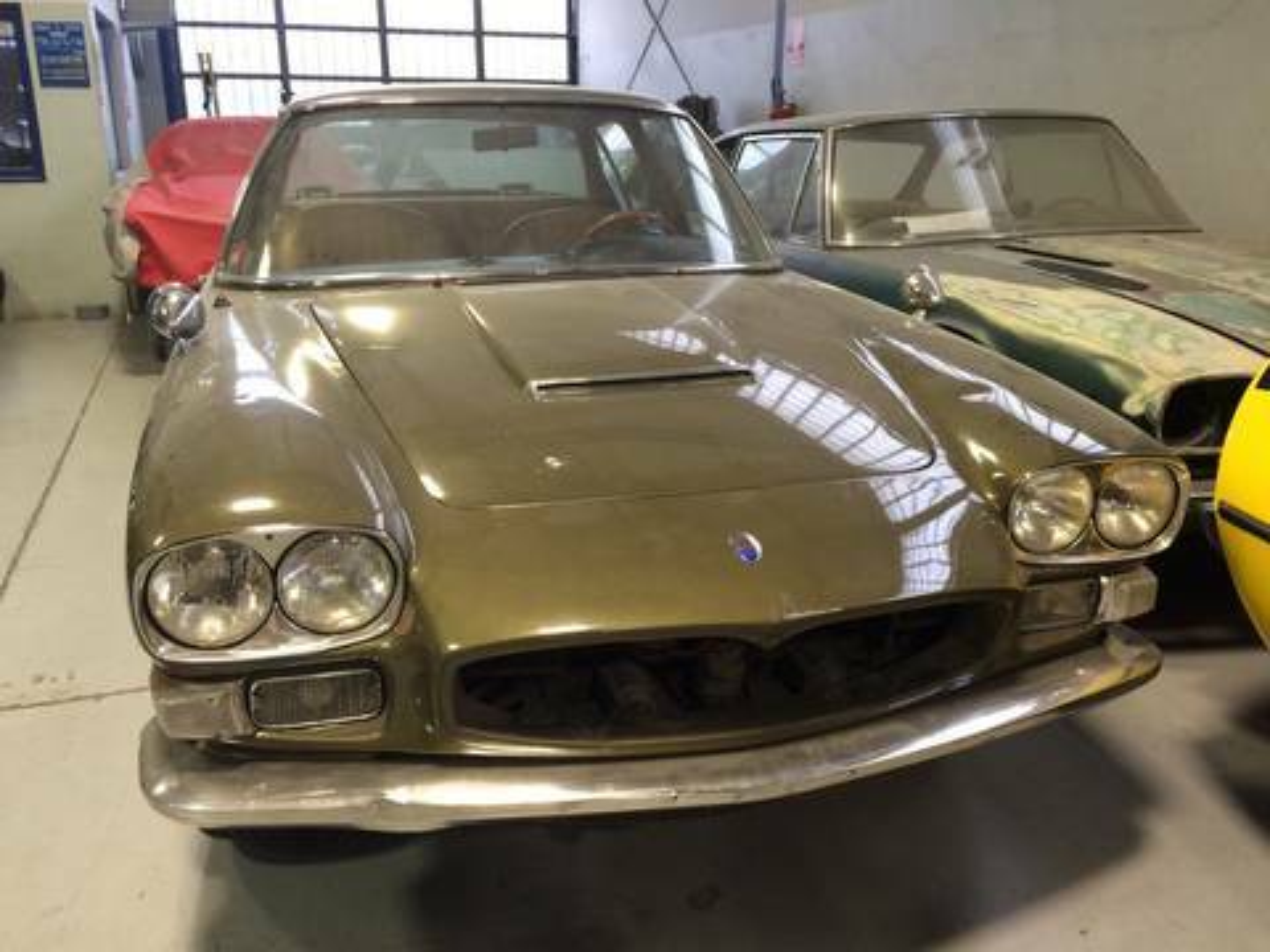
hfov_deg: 61.7
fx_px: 1064
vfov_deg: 48.2
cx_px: 635
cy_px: 476
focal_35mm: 29
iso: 125
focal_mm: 4.15
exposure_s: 1/30
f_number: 2.2
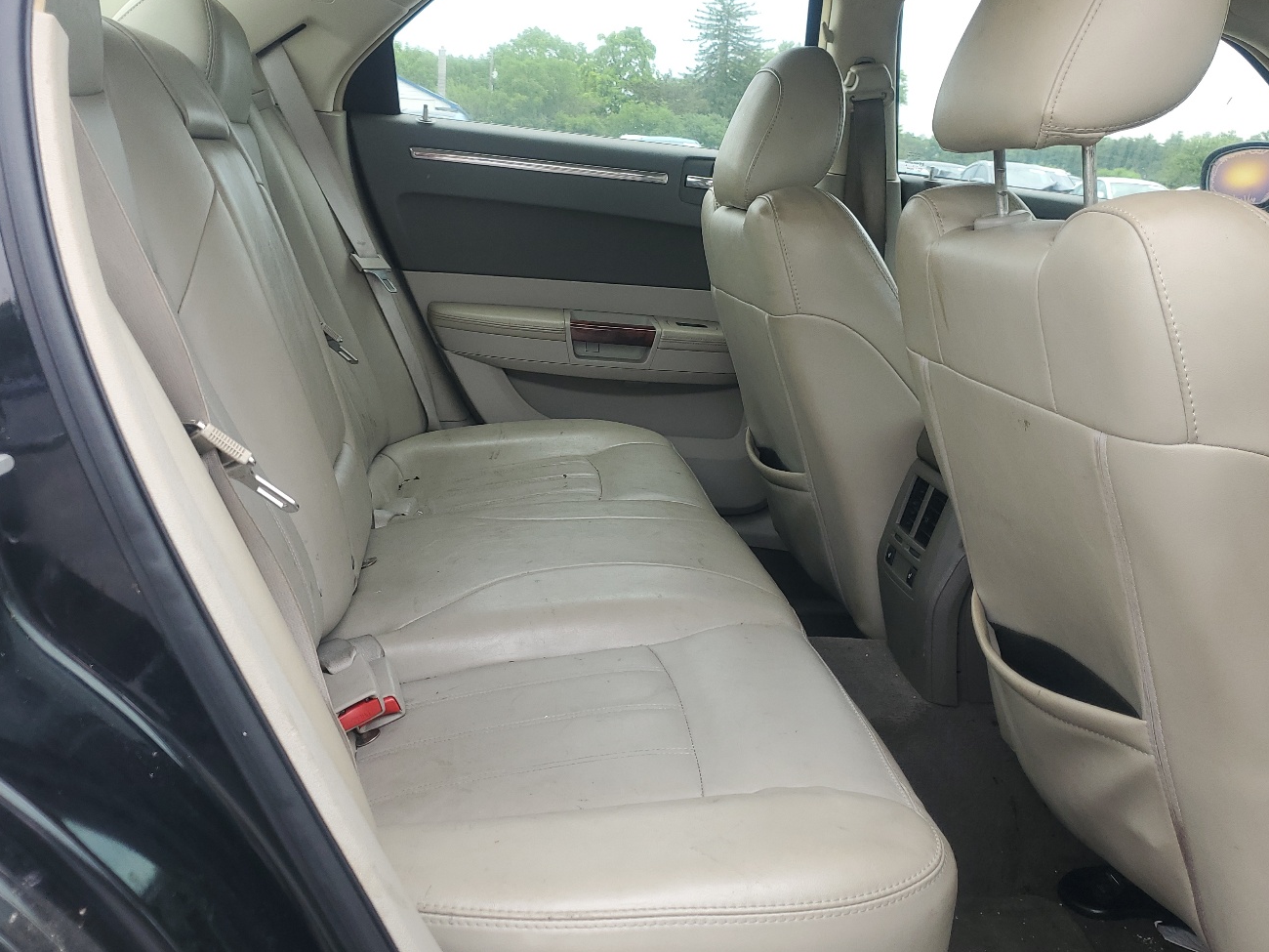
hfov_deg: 56.8
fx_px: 1173
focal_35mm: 32
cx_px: 603
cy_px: 392
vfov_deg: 44.0
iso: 50
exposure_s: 1/303
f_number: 1.5
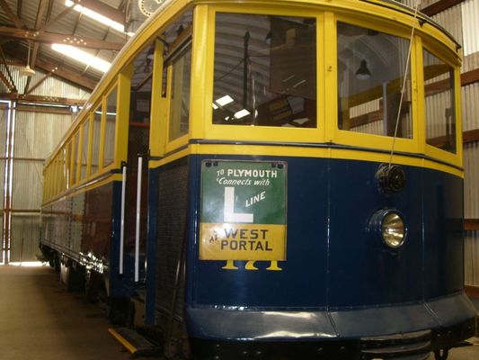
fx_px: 484
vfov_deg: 40.7
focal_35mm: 35
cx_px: 240
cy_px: 180
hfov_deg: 52.6
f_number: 2.8
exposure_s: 1/45
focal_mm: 5.8
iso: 100
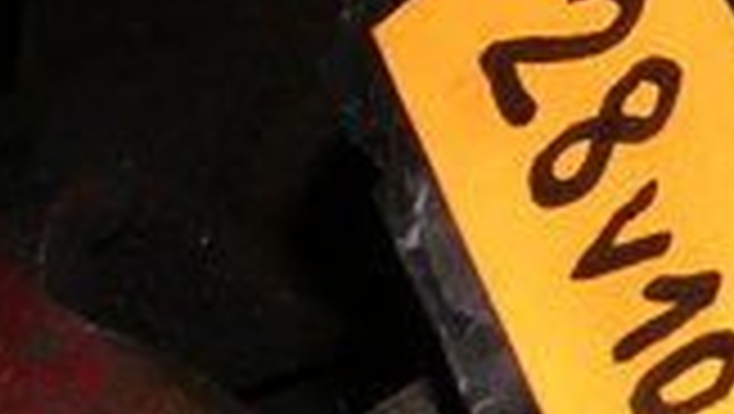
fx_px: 3467
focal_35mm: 178
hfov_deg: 11.2
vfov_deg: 6.8
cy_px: 160
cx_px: 1333
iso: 50
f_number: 5.6
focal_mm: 5.8
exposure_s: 1/60.1
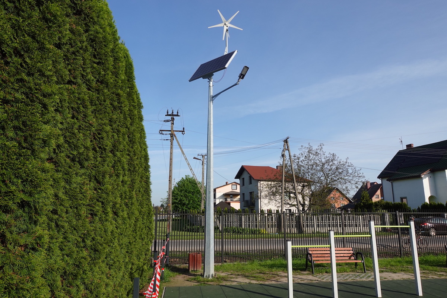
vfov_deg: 53.1
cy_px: 149
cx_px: 224
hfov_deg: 73.7
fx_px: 298
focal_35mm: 24
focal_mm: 9.4
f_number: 5.6
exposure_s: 1/400
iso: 125
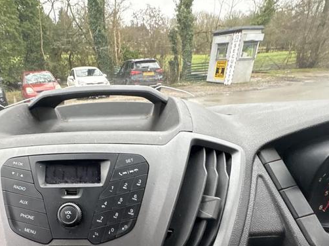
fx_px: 237
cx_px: 113
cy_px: 207
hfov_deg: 67.8
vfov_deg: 50.4
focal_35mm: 25
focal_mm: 2.22
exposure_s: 1/60
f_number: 2.2
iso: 250
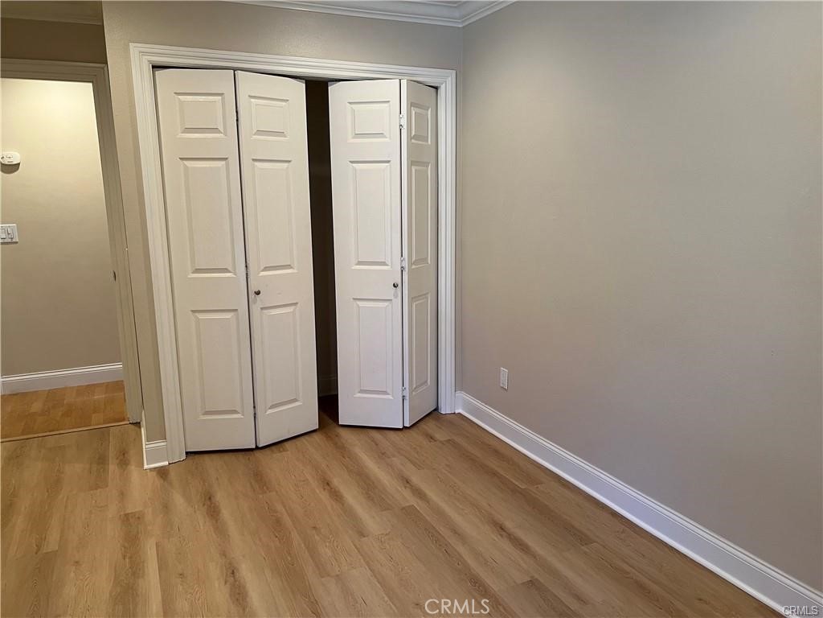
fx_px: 618
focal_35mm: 26
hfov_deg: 67.3
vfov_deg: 53.1
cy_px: 309
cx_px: 412
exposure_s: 1/60
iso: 100
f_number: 1.5
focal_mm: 5.7
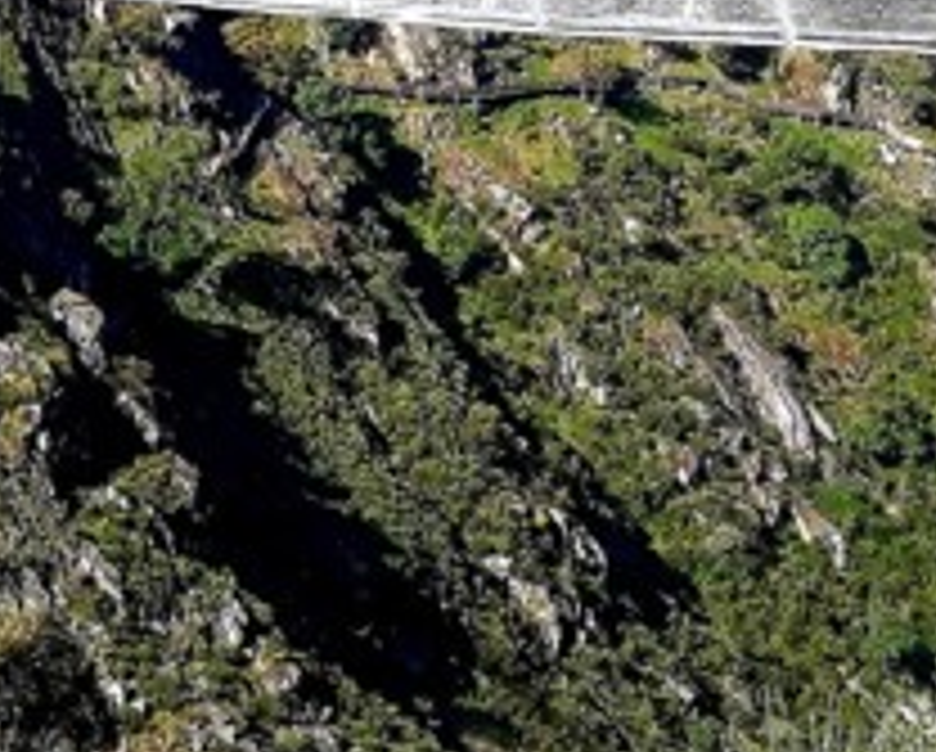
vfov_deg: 11.4
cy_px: -608
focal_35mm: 126
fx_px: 3495
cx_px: 189
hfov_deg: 15.2
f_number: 1.9
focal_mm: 3.7
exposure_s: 1/1080
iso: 40
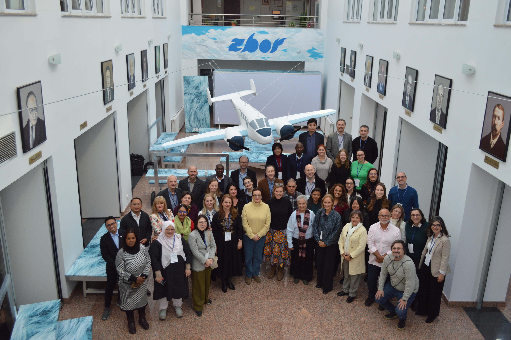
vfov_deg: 39.9
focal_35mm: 33
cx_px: 256
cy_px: 170
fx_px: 468
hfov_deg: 57.3
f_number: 4.5
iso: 400
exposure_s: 1/80
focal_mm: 22
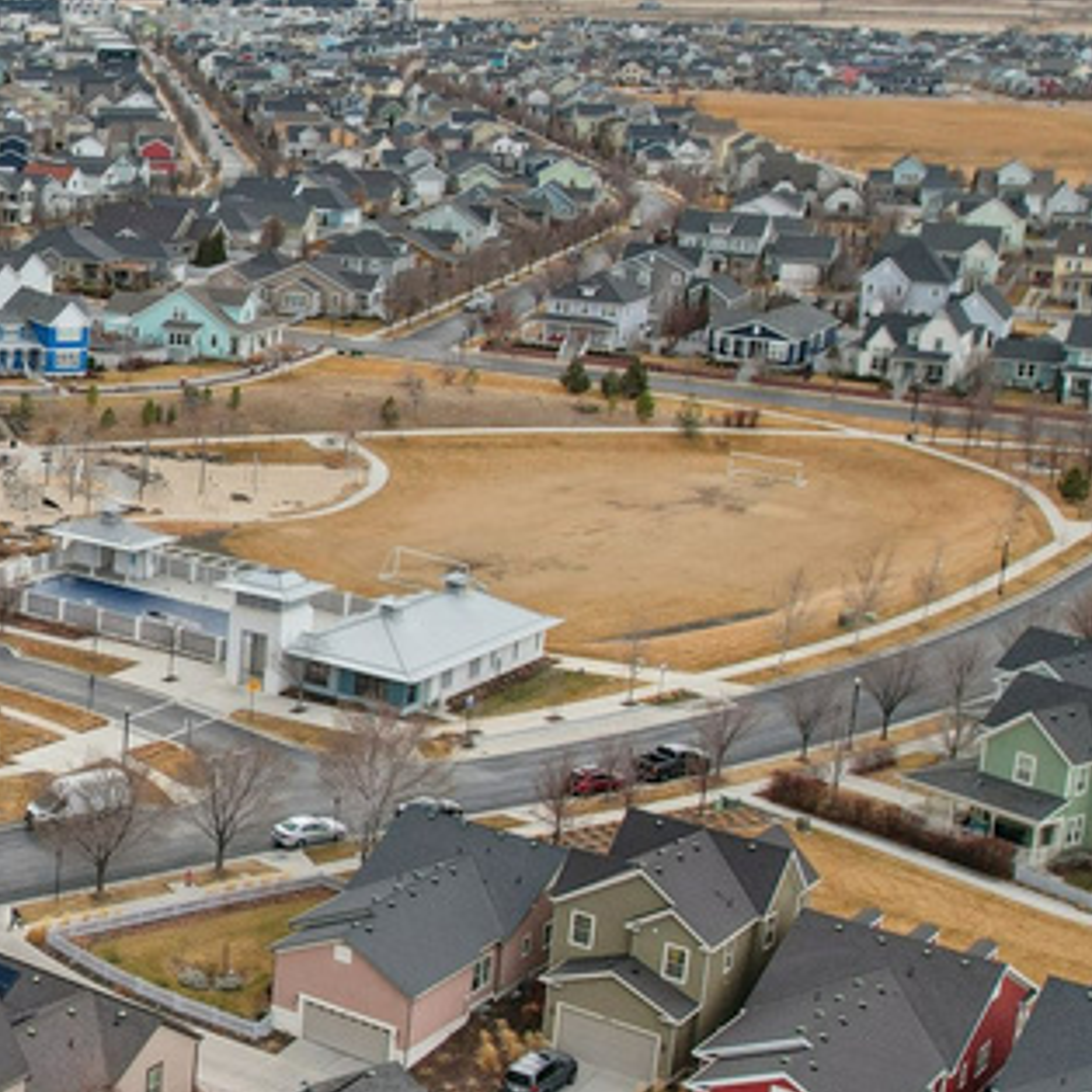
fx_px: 2177
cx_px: -323
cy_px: 482
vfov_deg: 28.1
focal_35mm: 61
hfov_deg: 24.6
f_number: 2.8
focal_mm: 8.4
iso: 100
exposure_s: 1/30
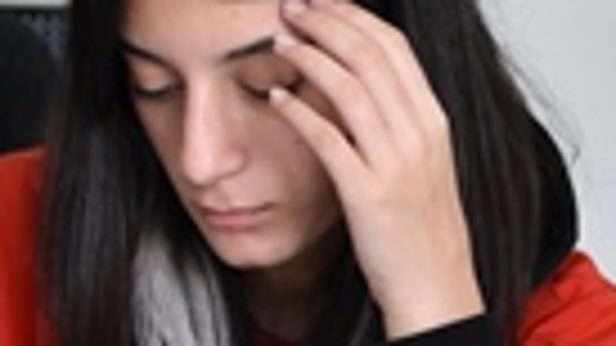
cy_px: 476
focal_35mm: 186
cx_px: 881
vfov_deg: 6.4
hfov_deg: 11.2
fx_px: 3042
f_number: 4.5
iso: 800
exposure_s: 1/80
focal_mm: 27
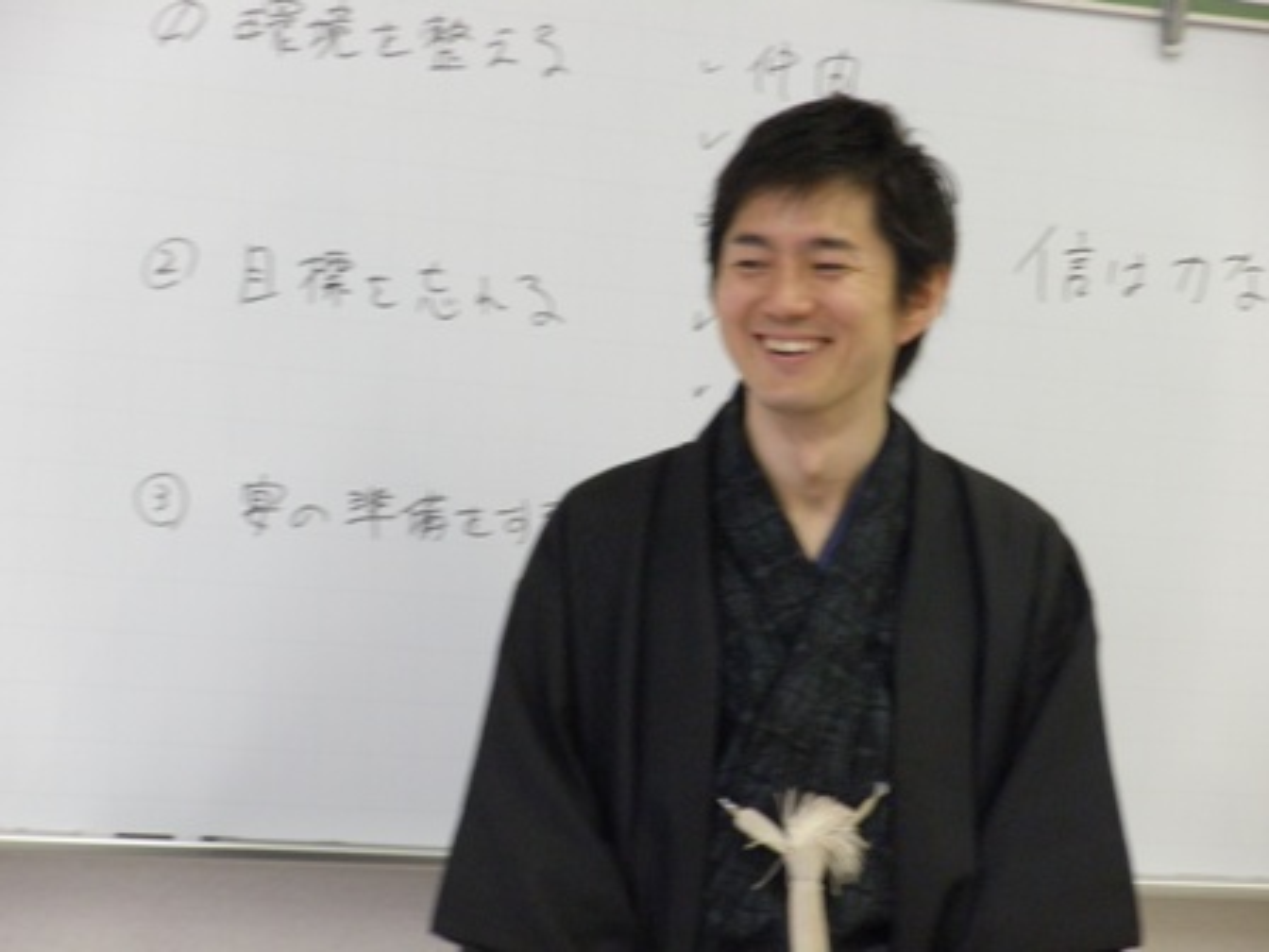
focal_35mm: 159
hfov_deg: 12.4
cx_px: 634
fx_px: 5829
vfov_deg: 9.3
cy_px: 476
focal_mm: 28.1
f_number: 5.1
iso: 200
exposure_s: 1/25
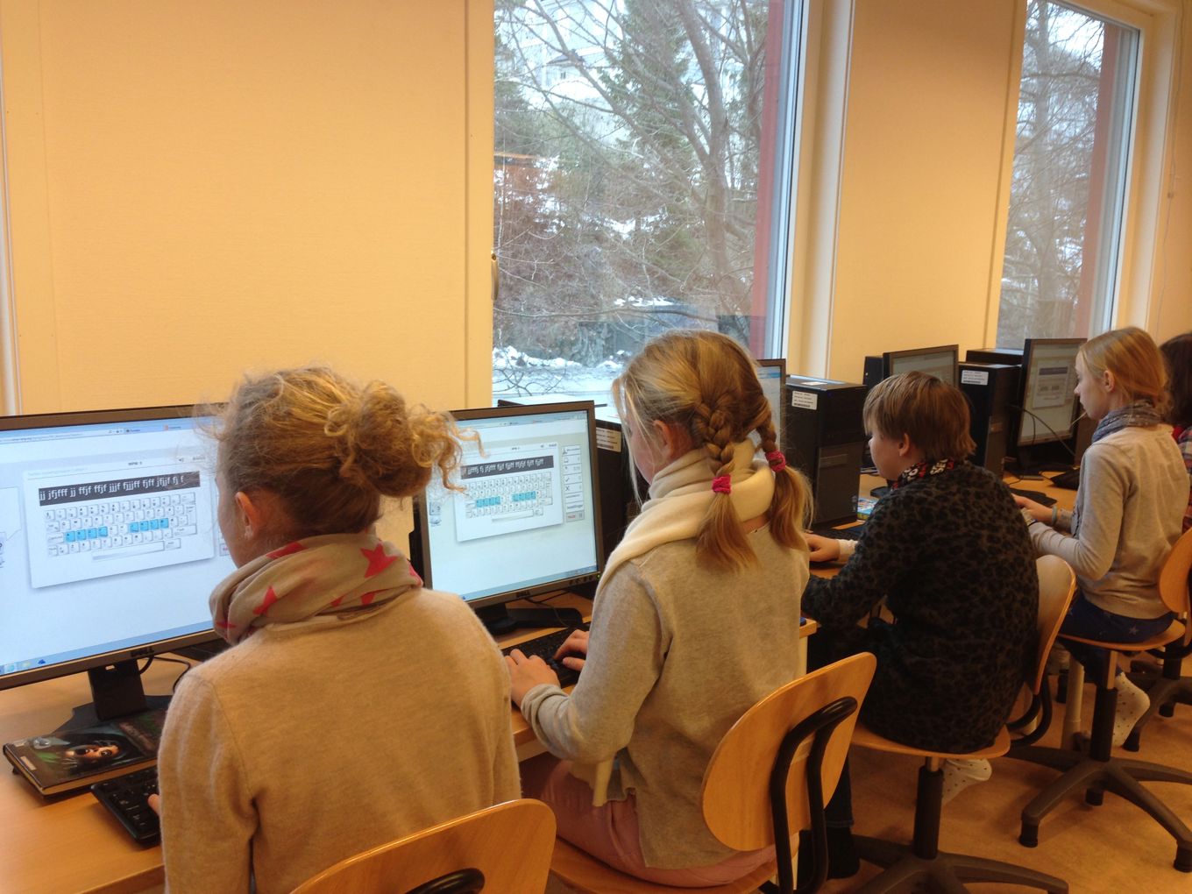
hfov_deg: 55.4
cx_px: 596
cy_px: 447
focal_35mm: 33
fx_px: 1136
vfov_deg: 42.9
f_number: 2.4
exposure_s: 1/24
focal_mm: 4.12
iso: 50
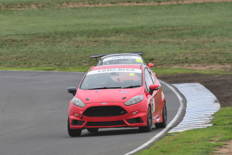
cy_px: 78
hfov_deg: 2.7
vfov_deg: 1.8
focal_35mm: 750
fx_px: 4835
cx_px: 116
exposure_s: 1/640
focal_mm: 500
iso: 640
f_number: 10
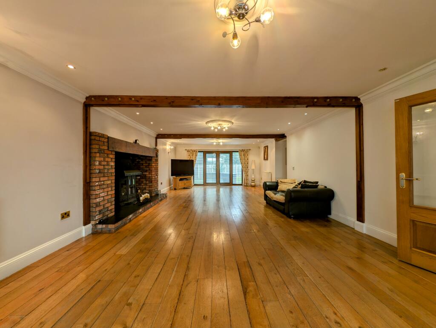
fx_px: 151
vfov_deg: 94.6
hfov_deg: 110.5
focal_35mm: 12
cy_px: 164
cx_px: 218
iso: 40
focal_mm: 2.23
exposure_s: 1/50
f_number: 1.95
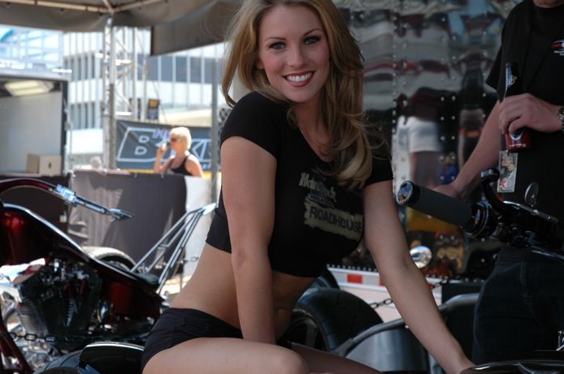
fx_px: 1299
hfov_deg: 24.5
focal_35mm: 83
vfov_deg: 16.4
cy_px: 159
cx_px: 258
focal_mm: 48
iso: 200
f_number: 6.3
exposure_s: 1/160
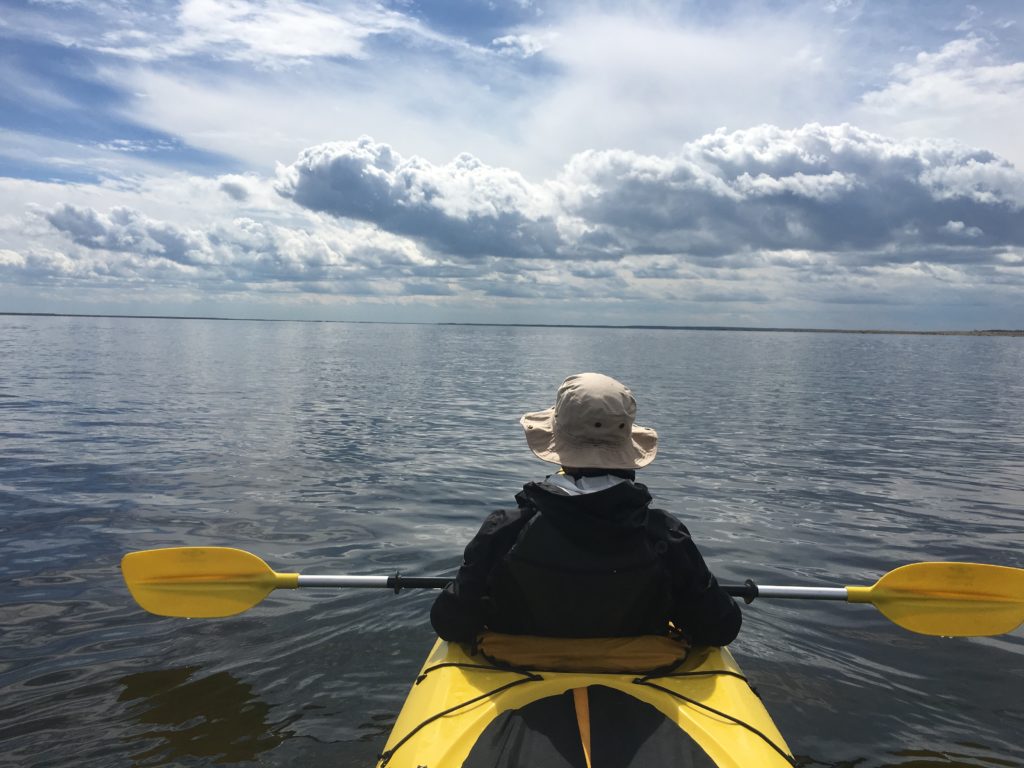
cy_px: 384
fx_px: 858
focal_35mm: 29
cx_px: 512
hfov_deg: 61.7
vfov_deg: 48.2
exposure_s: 1/5128
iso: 25
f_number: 2.2
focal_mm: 4.15
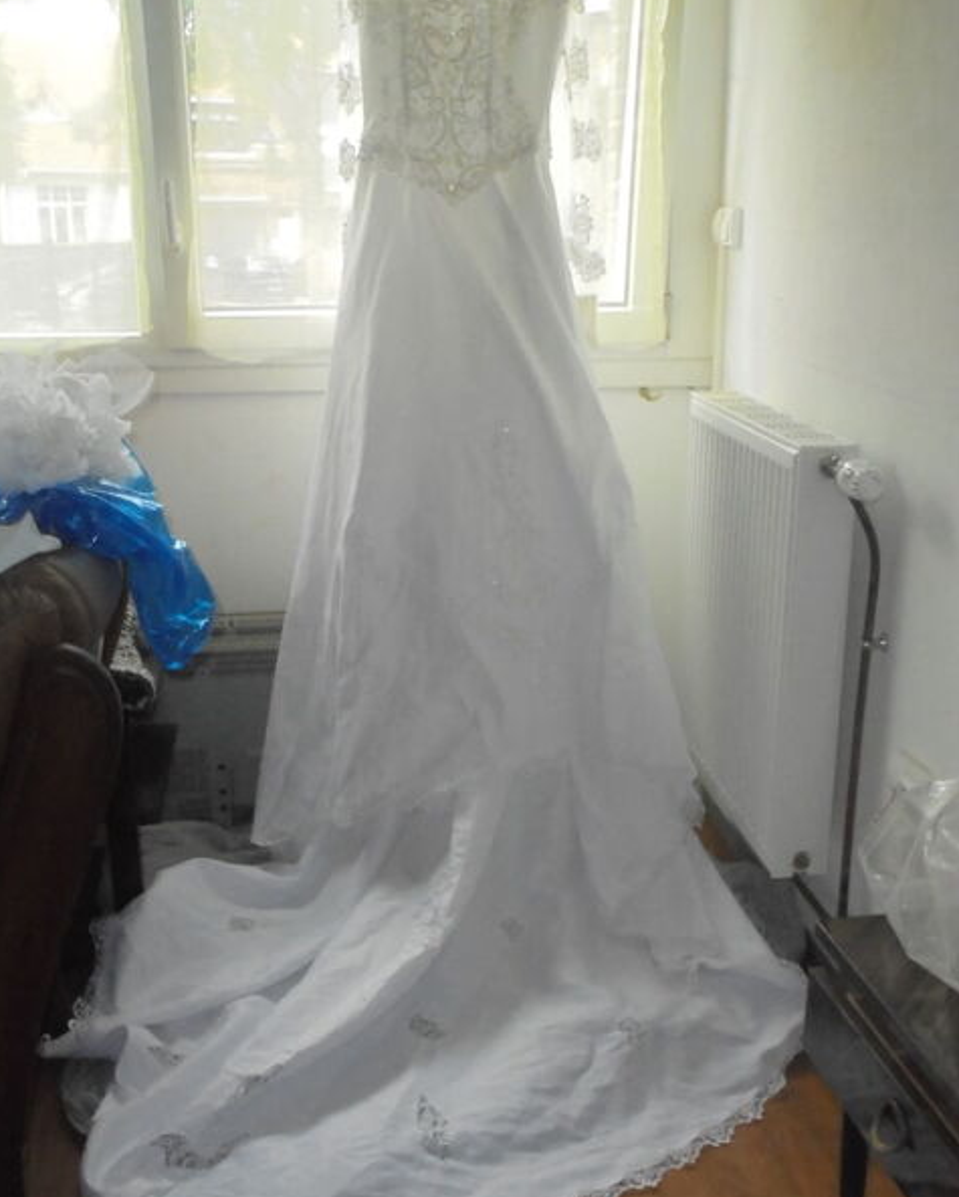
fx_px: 1418
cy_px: 630
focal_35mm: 40
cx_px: 476
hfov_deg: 37.4
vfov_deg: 45.8
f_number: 4.2
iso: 640
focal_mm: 6.9
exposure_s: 1/160
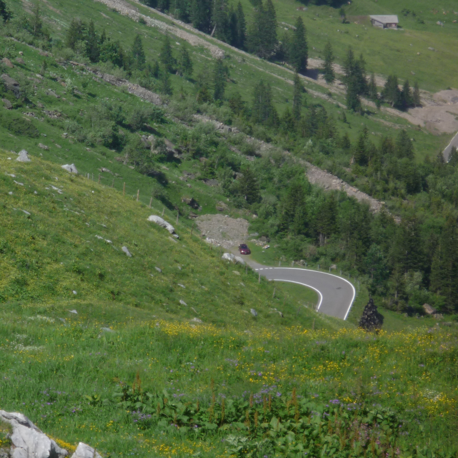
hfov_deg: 6.9
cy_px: 195
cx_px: 127
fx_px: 3772
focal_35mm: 252
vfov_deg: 6.9
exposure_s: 1/500
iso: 100
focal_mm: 26
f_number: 5.9
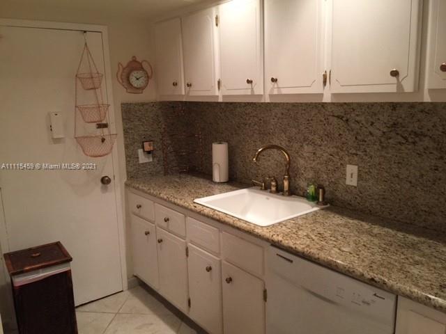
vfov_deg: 48.2
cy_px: 167
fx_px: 374
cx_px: 223
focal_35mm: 29
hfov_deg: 61.7
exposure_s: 1/15
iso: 100
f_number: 2.2
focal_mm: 4.15
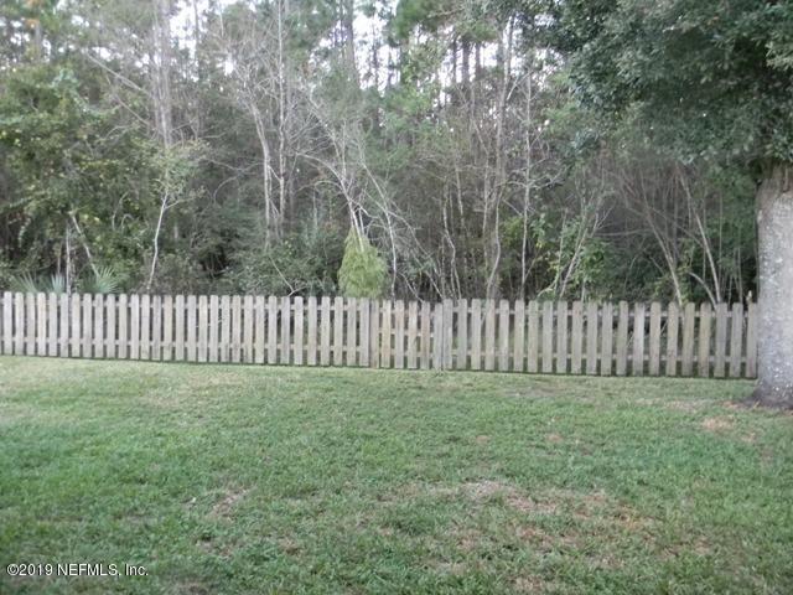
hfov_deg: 63.4
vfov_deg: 49.7
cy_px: 298
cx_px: 396
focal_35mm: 28
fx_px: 641
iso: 800
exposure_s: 1/22.5
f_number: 3.5
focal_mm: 5
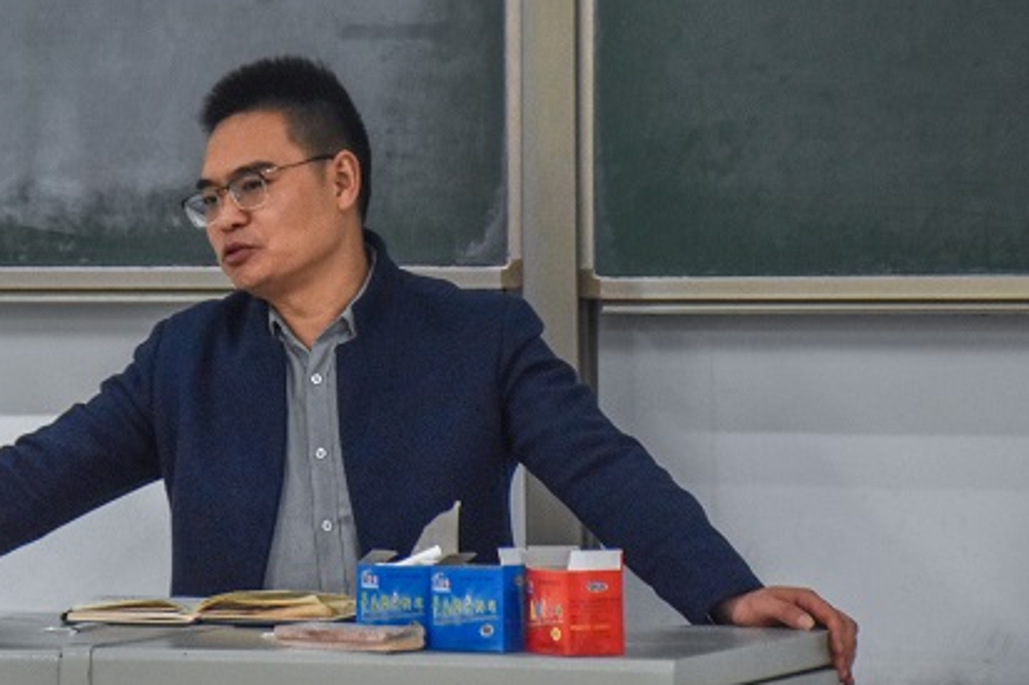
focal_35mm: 221
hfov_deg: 9.3
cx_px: 242
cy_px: 209
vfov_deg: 6.2
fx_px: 6308
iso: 2000
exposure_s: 1/100
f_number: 7.1
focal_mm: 95
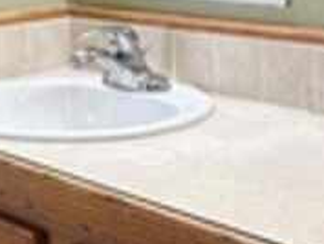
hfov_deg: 19.3
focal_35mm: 101
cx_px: 88
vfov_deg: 14.4
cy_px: -11
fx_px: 946
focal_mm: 2.22
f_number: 2.2
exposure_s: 1/120
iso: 125
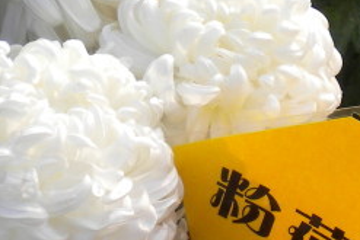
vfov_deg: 9.1
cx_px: 207
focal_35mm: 151
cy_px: 207
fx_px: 1511
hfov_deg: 13.6
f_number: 4.6
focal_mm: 6.3
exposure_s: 1/367
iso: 80
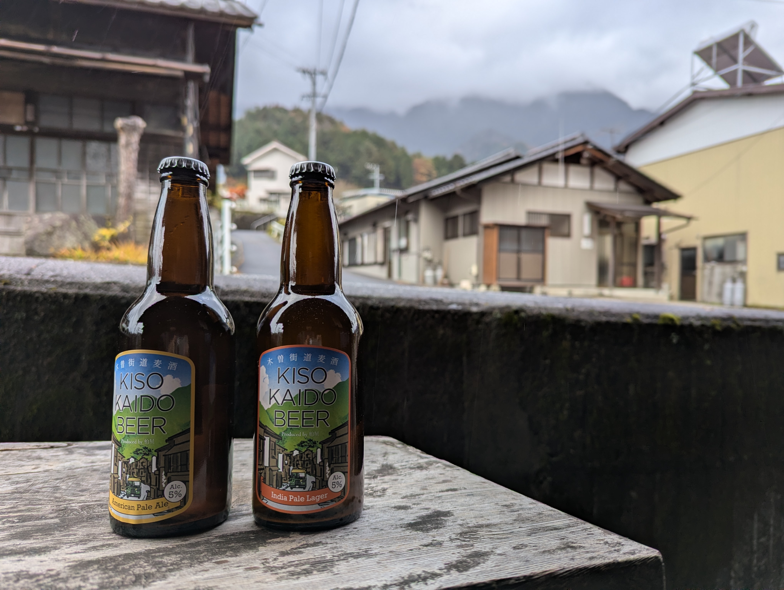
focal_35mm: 24
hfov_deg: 71.5
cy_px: 295
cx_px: 392
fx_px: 544
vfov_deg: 56.9
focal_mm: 6.81
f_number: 1.85
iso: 44
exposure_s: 1/214
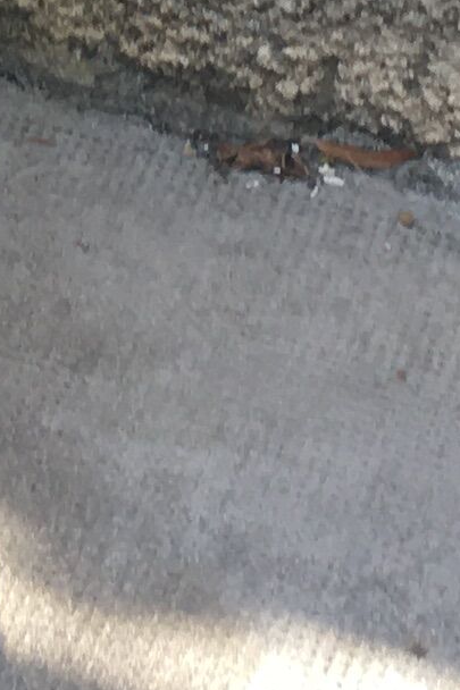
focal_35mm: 200
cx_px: -382
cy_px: -1042
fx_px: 3835
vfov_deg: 9.1
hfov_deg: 6.7
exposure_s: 1/100
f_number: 2.2
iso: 32
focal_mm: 4.15
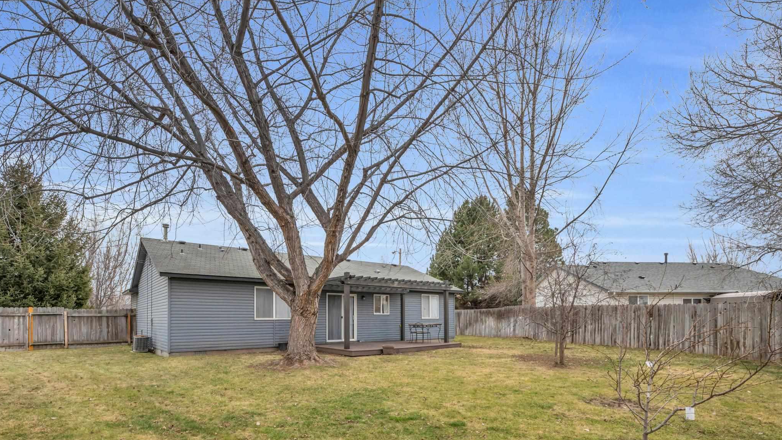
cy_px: 311
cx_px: 366
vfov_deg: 58.9
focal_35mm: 18
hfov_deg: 92.5
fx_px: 373
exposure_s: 1/160
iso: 200
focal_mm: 14
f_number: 11
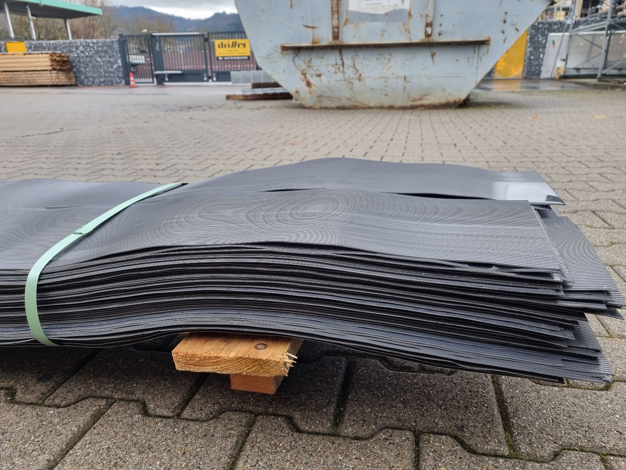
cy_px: 235
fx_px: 470
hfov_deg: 67.3
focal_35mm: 26
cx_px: 313
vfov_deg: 53.1
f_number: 1.8
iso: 80
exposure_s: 1/100
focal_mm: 5.4
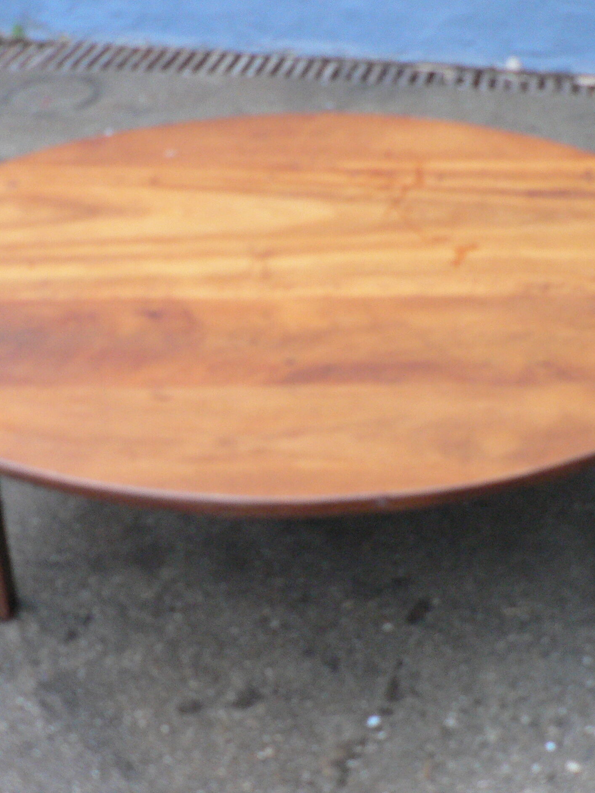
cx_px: 344
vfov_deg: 38.9
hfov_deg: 29.6
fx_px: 1123
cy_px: 398
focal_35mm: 49
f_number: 2.8
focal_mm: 6
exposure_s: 1/13
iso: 200
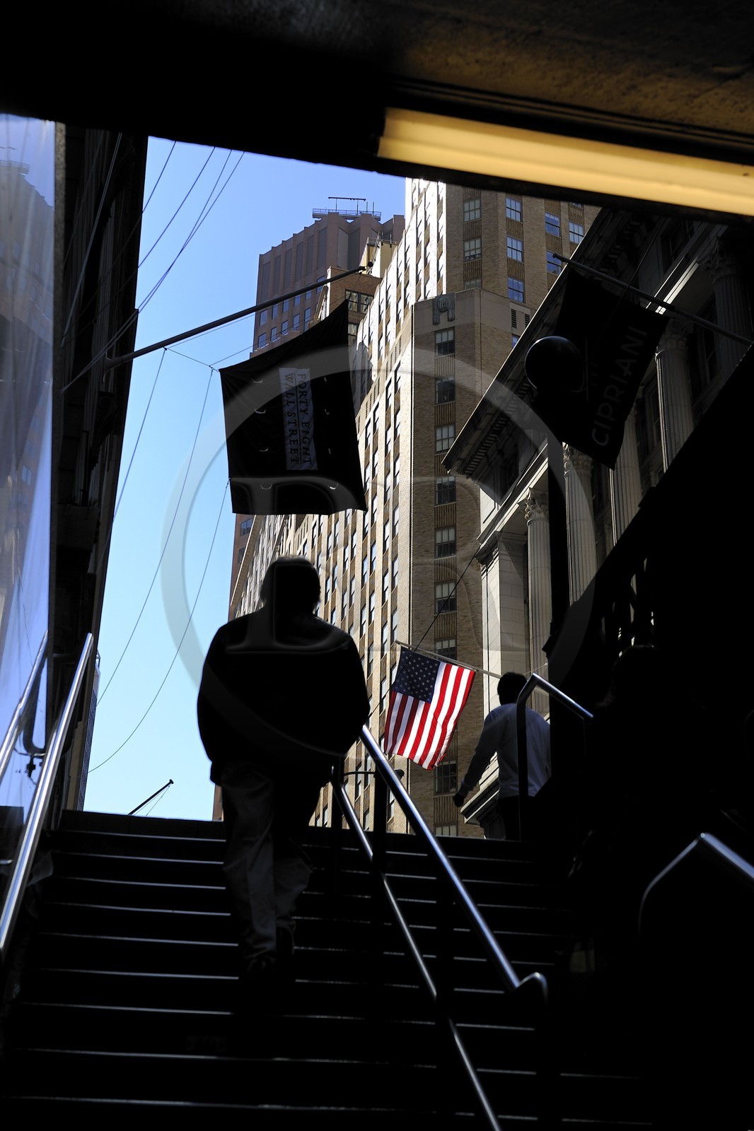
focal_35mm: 44
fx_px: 1383
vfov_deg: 44.5
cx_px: 377
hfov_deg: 30.5
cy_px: 566
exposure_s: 1/250
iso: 200
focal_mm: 44
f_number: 6.3
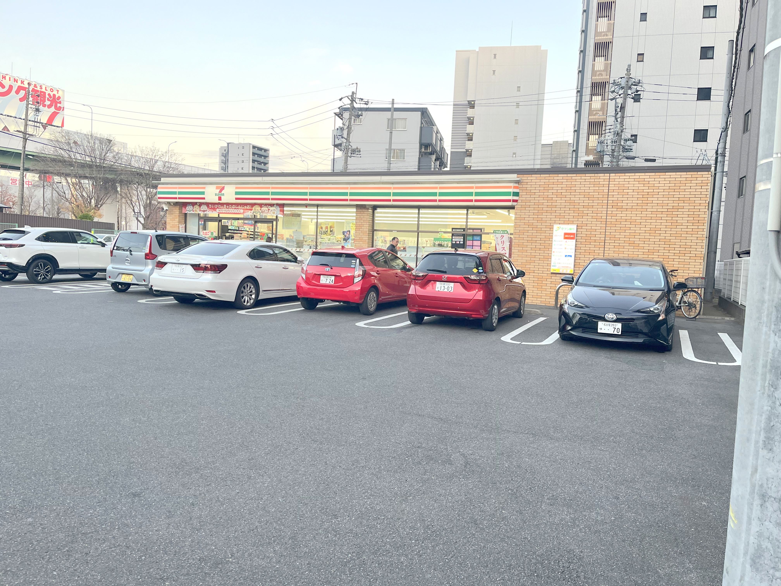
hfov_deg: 67.3
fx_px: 587
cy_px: 293
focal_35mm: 26
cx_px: 390
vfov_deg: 53.1
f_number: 1.6
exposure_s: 1/121
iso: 80
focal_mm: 5.1
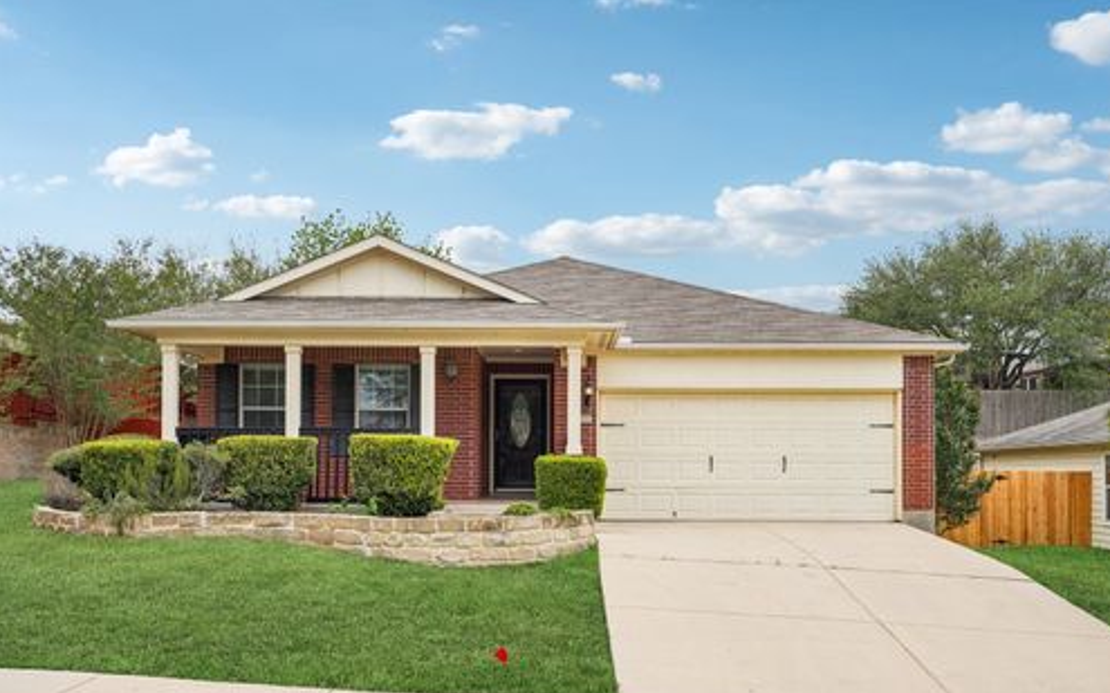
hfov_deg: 55.3
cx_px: 556
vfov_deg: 36.2
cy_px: 369
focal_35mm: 35
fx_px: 1058
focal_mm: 34
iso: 100
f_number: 8
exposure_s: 1/320
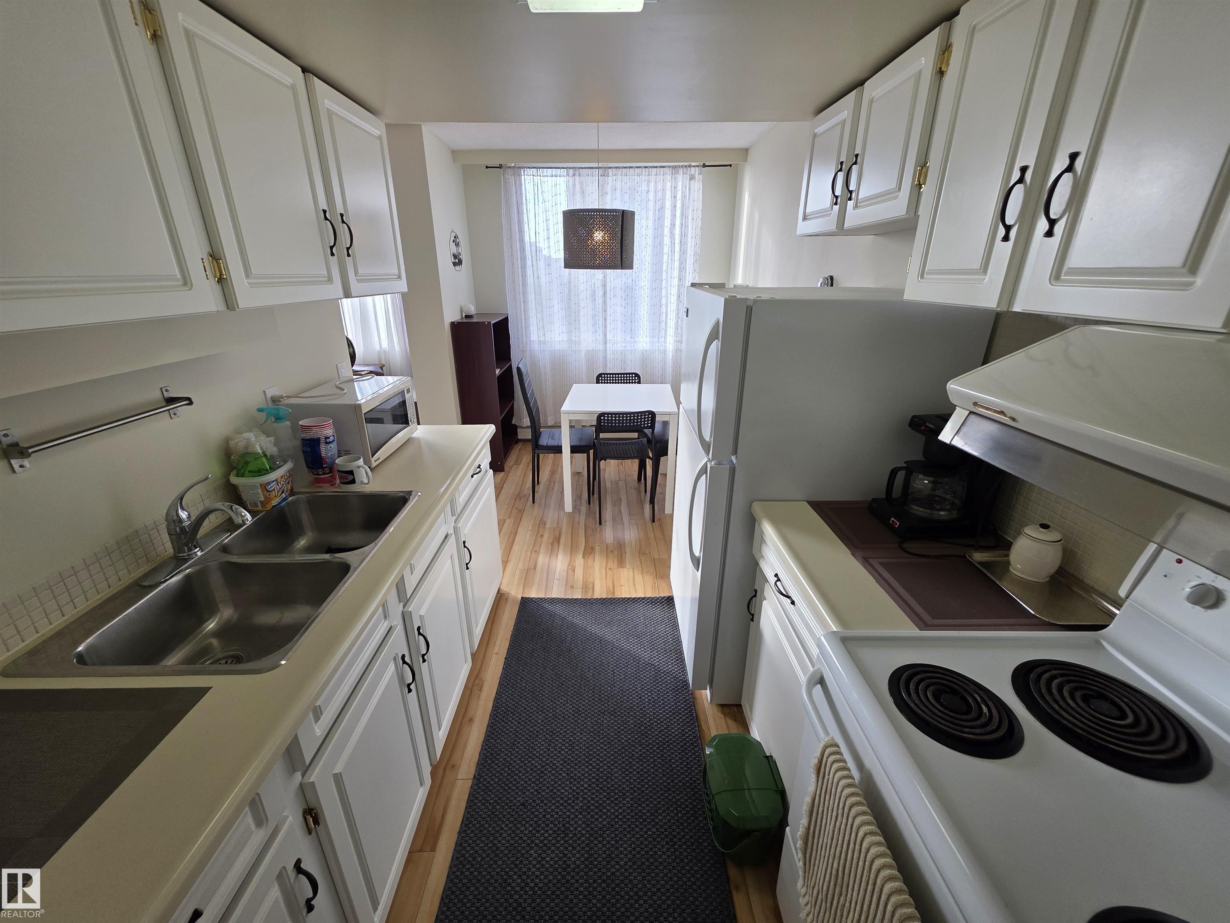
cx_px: 615
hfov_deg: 106.2
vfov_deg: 89.9
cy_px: 462
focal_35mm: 13
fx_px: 462
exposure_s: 1/120
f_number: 1.9
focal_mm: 2.2
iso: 80
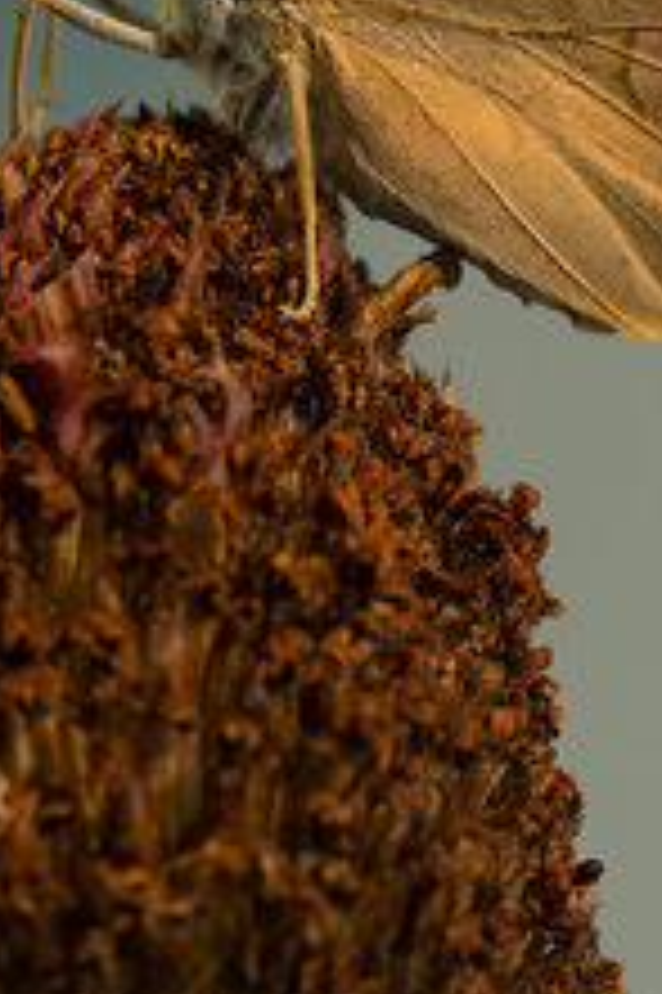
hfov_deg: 3.4
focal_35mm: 408
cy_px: 360
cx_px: 446
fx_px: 11271
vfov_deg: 5.1
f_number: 14
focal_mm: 150
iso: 100
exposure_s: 6
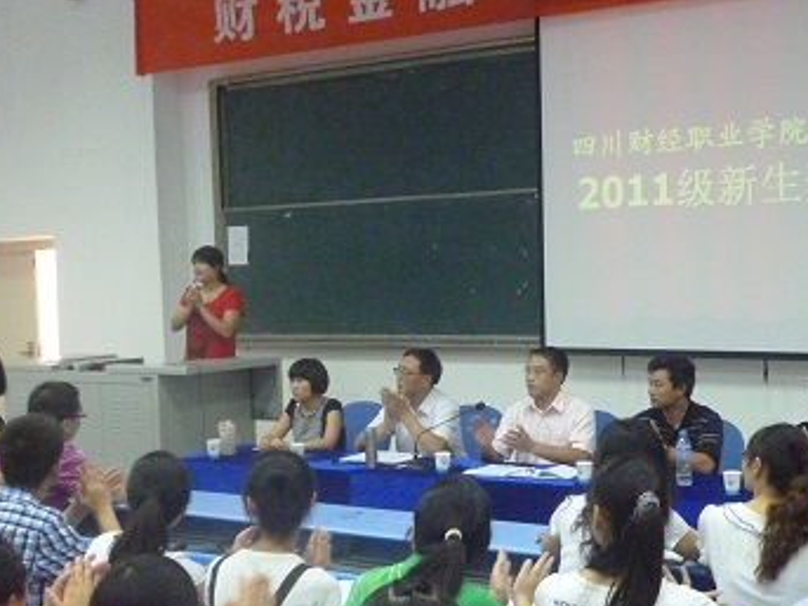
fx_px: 1143
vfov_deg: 29.6
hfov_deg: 38.6
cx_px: 525
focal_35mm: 49
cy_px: 340
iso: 800
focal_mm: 5
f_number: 3.1
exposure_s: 1/40
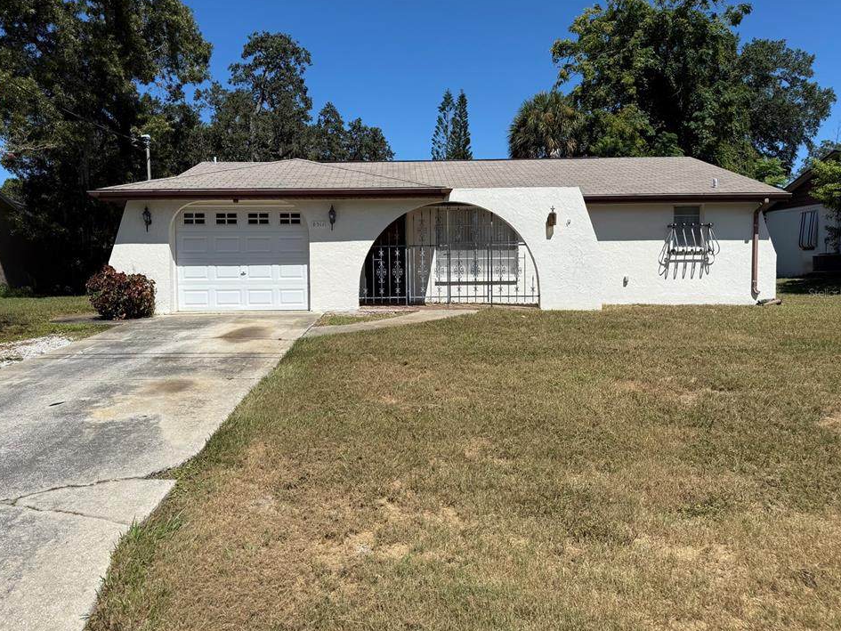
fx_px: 632
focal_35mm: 26
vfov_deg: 53.0
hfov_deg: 67.3
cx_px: 407
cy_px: 293
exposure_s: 1/7353
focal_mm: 6.76
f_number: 1.78
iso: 80
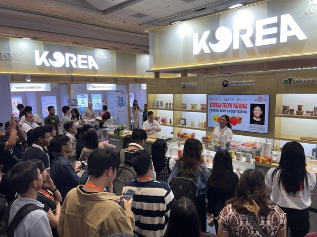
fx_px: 238
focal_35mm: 26
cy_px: 118
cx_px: 158
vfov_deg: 53.1
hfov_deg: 67.3
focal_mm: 5.7
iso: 50
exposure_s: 1/120
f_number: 1.5
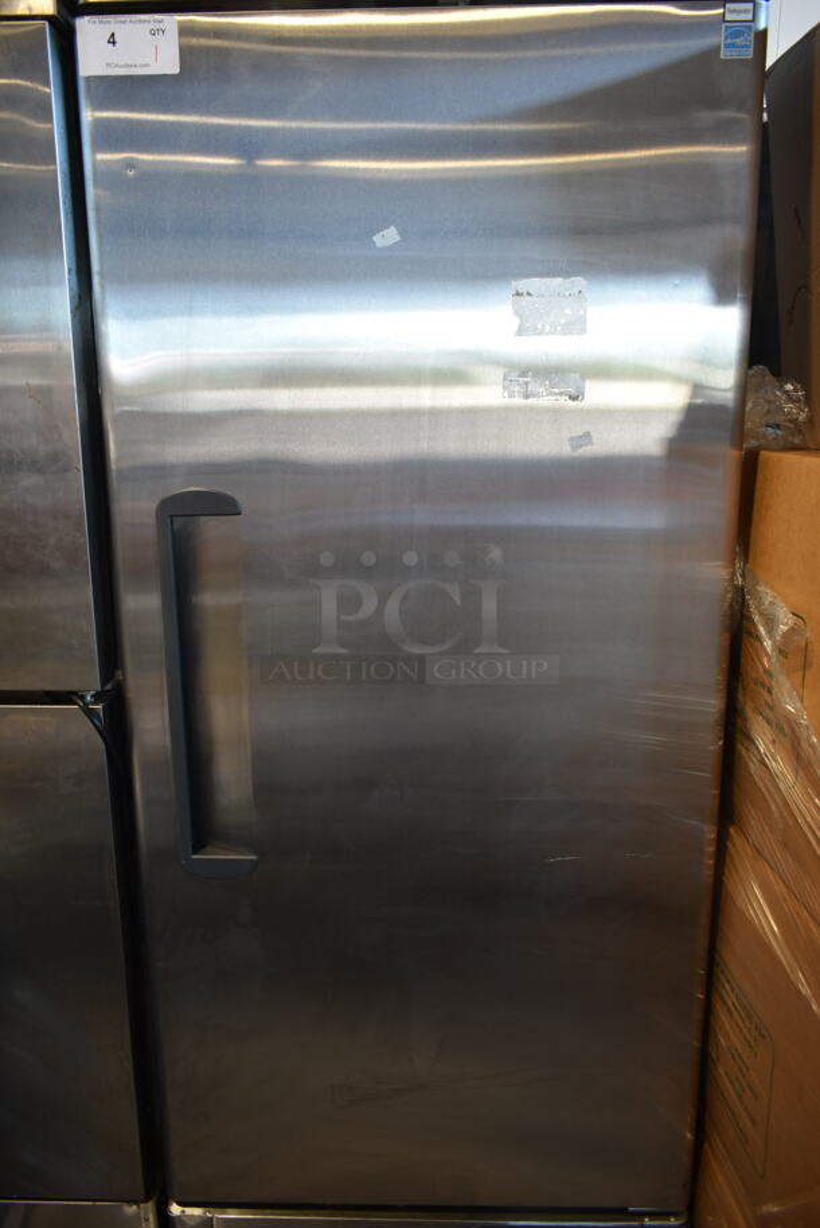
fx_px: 921
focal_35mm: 27
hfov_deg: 48.0
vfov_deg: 67.3
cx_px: 410
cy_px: 614
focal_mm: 18
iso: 280
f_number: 3.5
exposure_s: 1/30
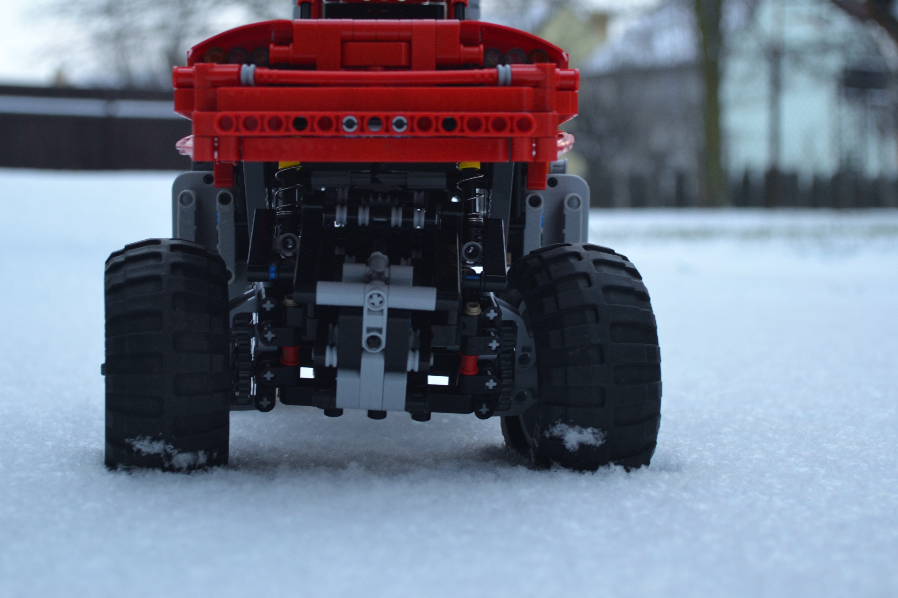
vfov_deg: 17.9
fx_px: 1896
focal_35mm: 76
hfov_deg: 26.6
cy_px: 226
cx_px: 392
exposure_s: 1/30
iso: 400
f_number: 5.3
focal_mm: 40
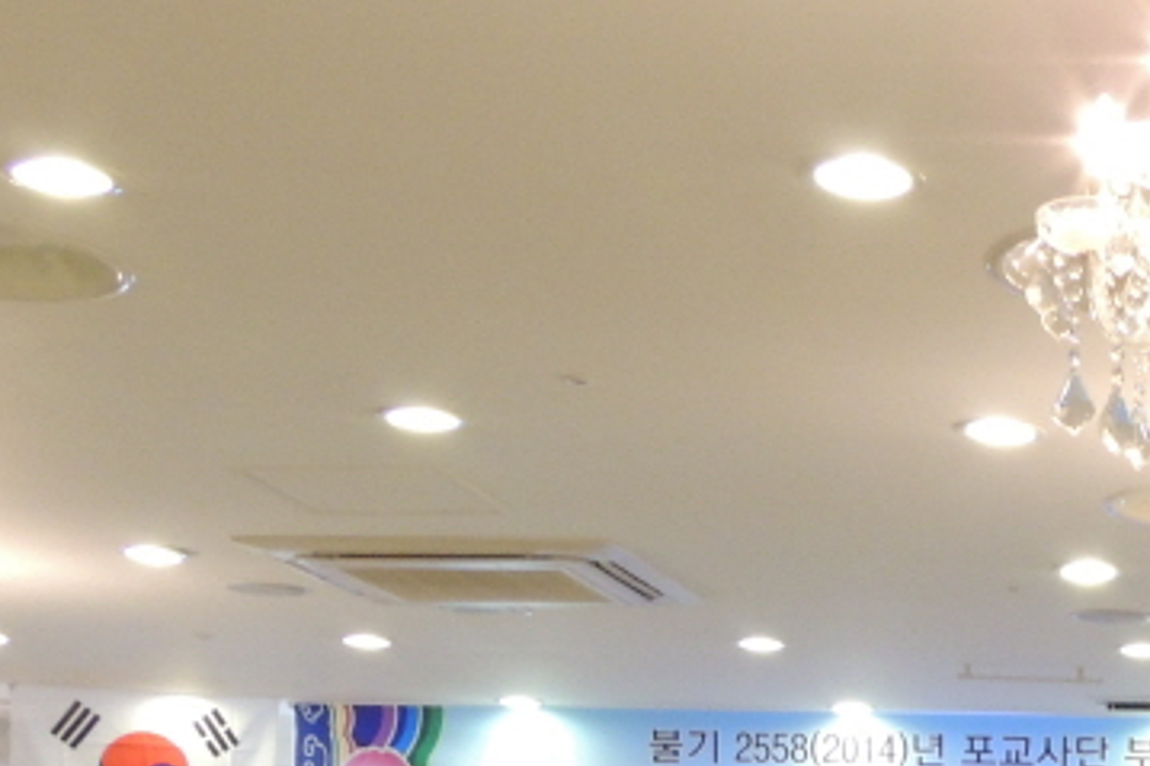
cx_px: 1320
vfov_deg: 14.4
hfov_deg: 21.5
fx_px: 2842
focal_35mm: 89
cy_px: 1115
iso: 400
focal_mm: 5.3
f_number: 6.9
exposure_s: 1/10
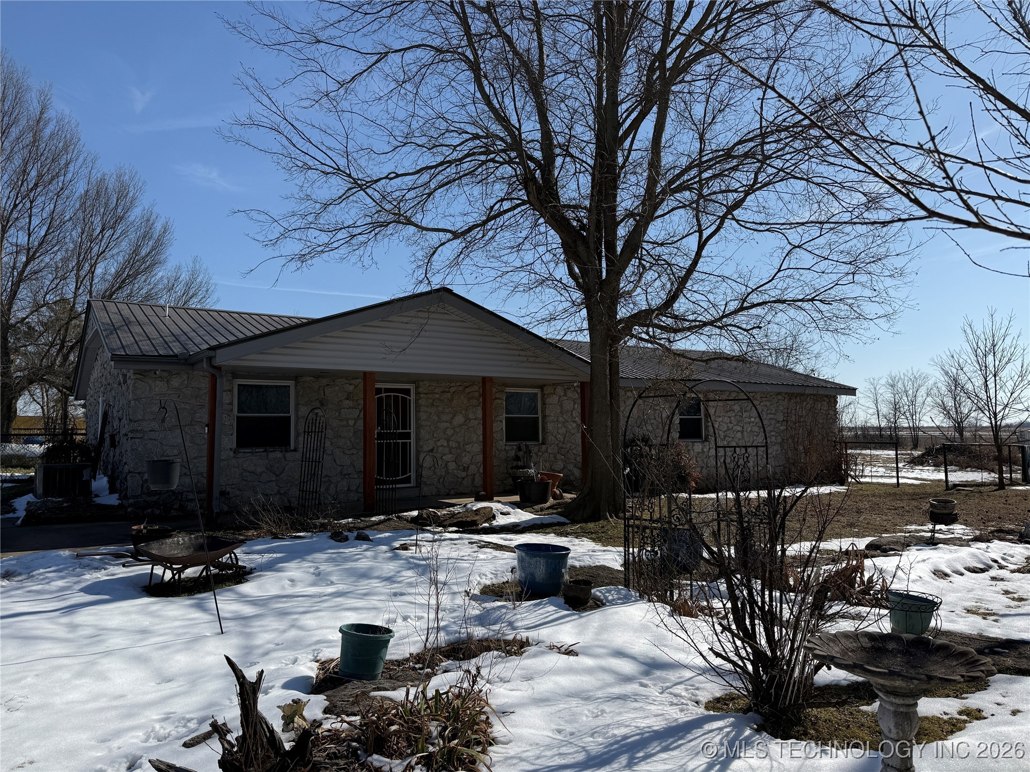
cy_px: 386
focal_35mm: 24
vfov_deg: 56.8
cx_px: 515
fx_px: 714
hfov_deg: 71.6
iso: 80
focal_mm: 6.76
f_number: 1.78
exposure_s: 1/9091
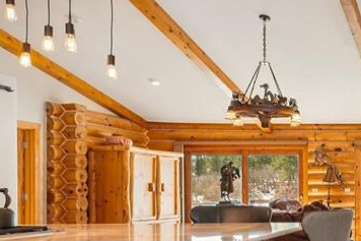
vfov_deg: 27.8
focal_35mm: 47
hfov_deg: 34.5
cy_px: 189
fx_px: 475
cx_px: 417
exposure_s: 1/30
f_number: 8
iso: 250
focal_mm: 11
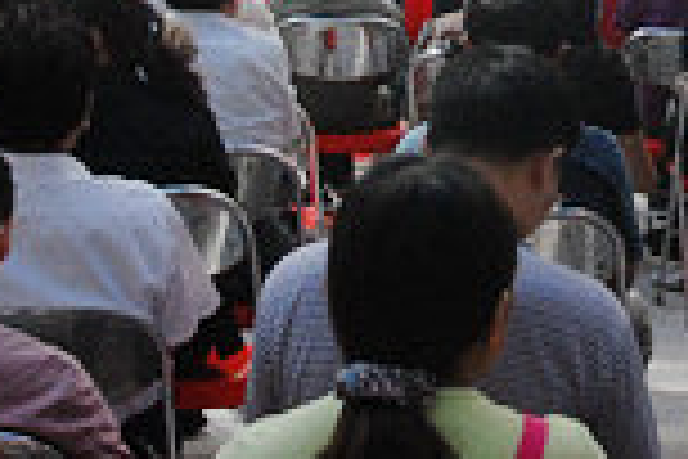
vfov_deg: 8.3
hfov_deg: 12.5
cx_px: 616
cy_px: -68
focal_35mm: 163
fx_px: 3115
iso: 500
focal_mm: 26
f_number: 10
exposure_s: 1/400
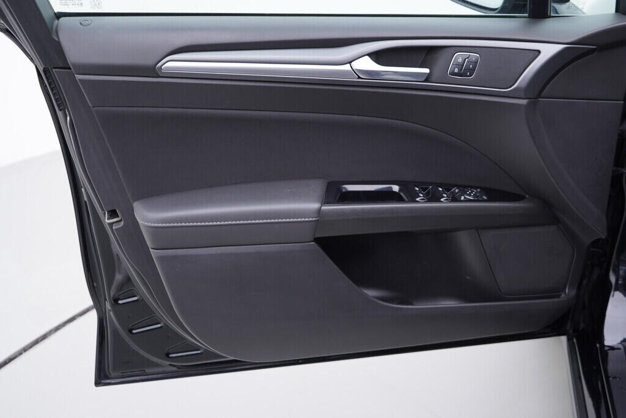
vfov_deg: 36.9
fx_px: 626
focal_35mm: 36
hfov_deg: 53.1
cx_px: 313
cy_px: 209
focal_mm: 24
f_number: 2.8
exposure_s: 1/40
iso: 125
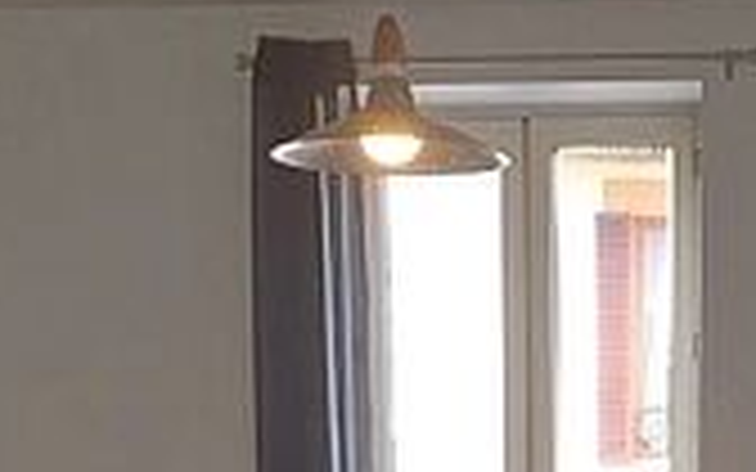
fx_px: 1813
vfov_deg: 14.0
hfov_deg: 23.2
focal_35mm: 88
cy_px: 674
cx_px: 594
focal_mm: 4.15
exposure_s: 1/33
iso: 40
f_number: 2.2
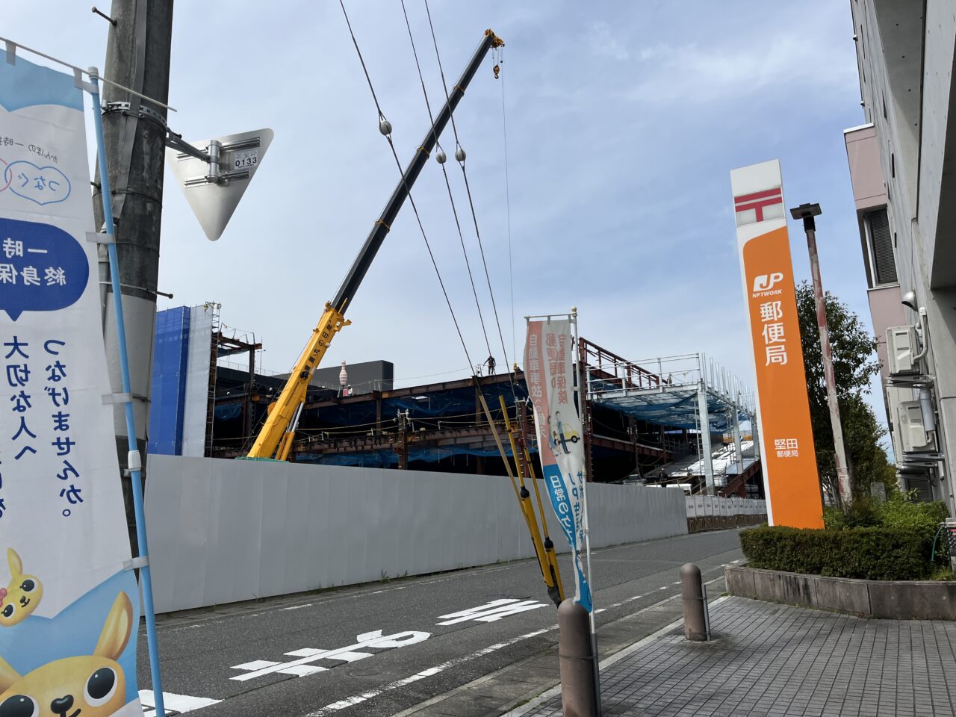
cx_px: 478
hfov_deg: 67.3
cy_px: 358
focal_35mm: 26
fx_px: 718
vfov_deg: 53.1
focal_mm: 5.1
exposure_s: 1/5319
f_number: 1.6
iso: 50
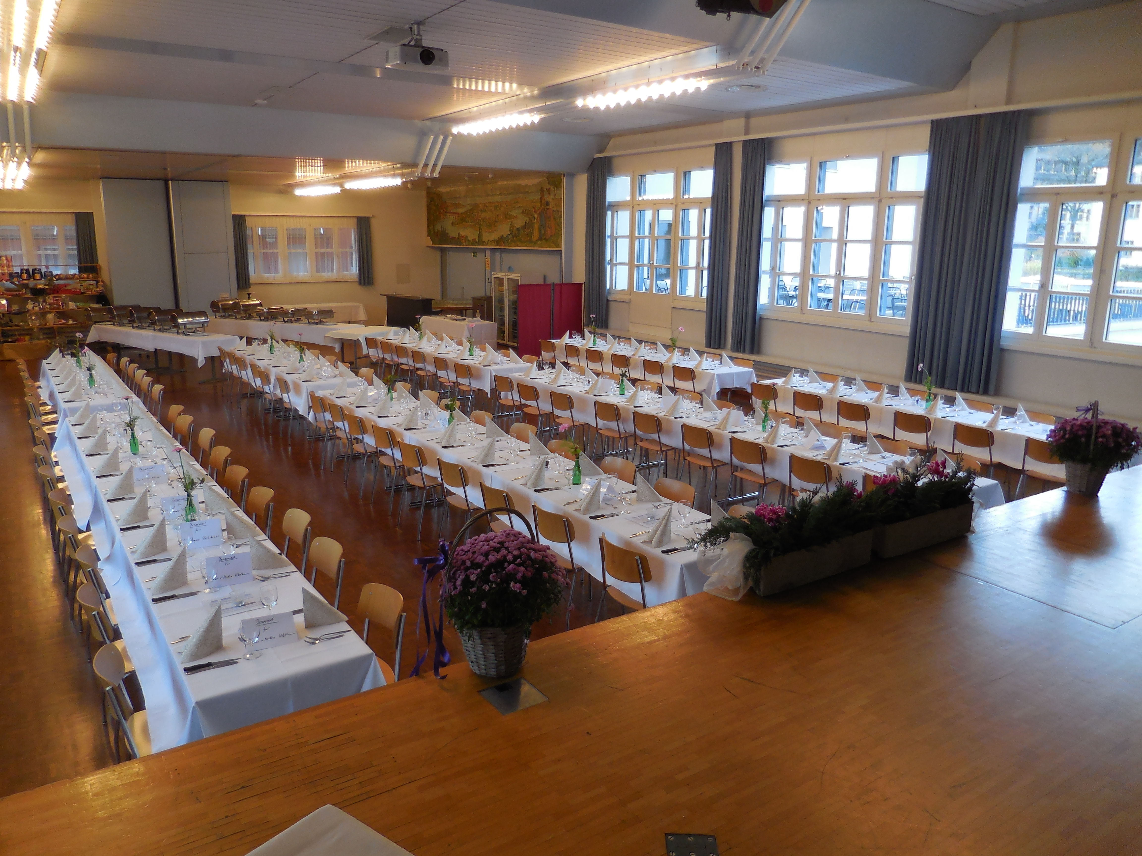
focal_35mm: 25
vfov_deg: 54.9
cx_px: 571
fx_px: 825
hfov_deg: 69.4
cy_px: 428
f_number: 3.3
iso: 140
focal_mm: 4.5
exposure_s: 1/30
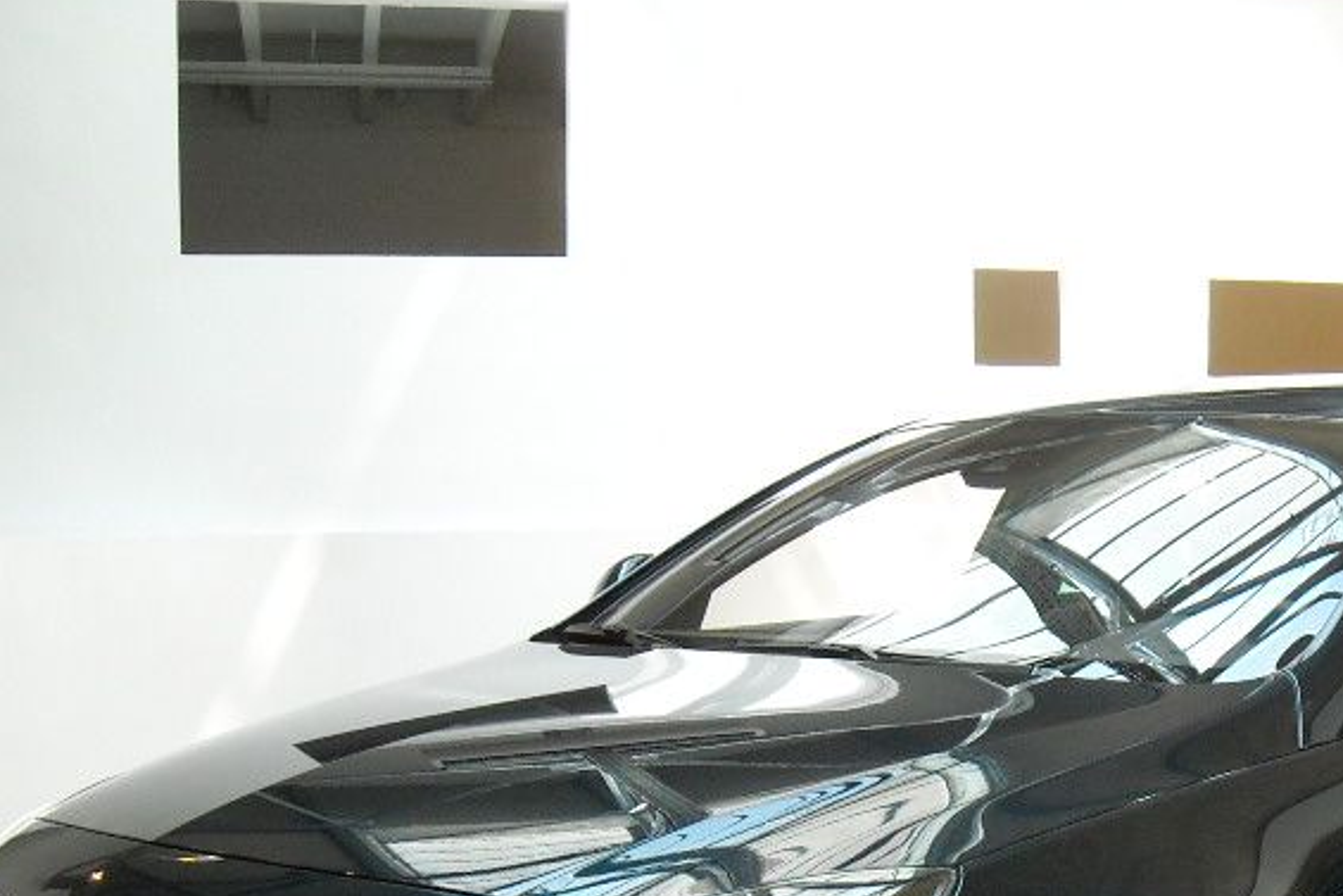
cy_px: 884
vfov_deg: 20.0
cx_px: 970
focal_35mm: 66
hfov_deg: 30.1
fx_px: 2463
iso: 308
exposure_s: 1/250
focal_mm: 5.7
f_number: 2.8
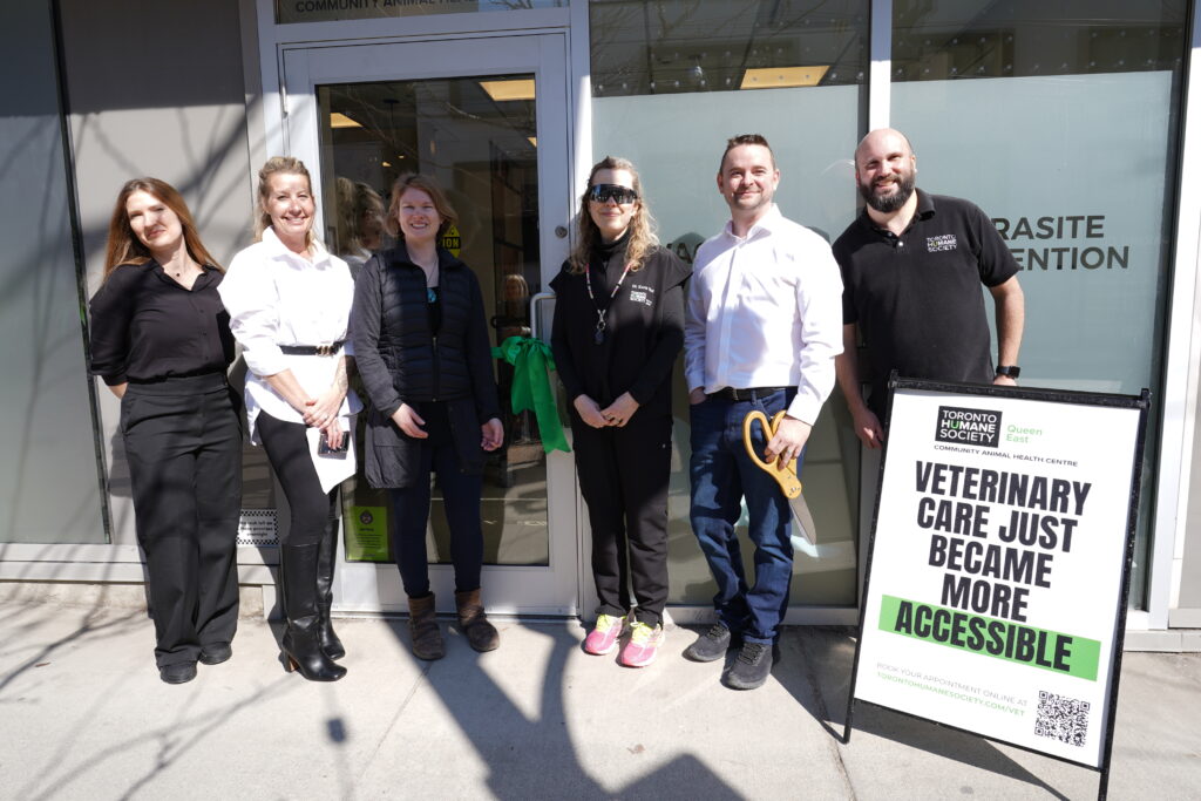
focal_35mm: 24
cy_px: 400
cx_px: 600
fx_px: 801
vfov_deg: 53.1
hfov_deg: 73.7
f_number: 13
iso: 64
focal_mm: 24
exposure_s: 1/50
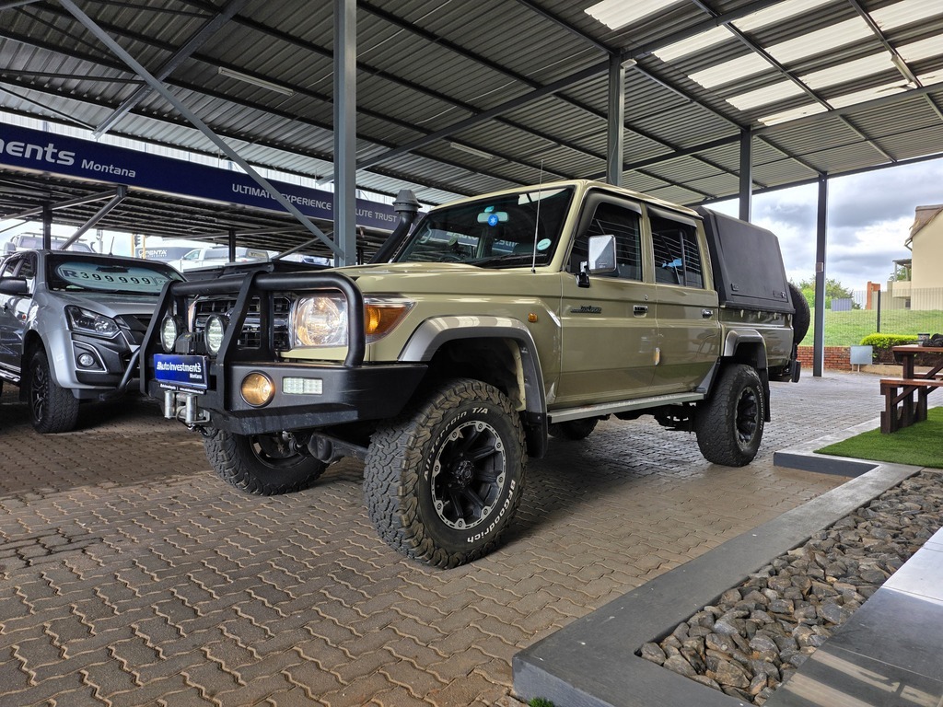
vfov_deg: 58.9
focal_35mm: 23
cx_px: 472
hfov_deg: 73.9
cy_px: 354
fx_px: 627
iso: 50
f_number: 1.7
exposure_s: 1/359
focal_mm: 6.25
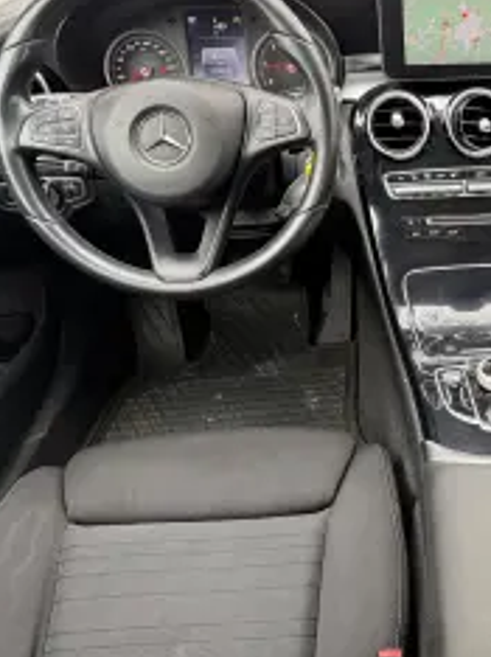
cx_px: 457
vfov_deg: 50.2
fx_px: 701
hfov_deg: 35.9
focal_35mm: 37
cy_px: 317
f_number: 1.78
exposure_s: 1/99
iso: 200
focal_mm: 6.76
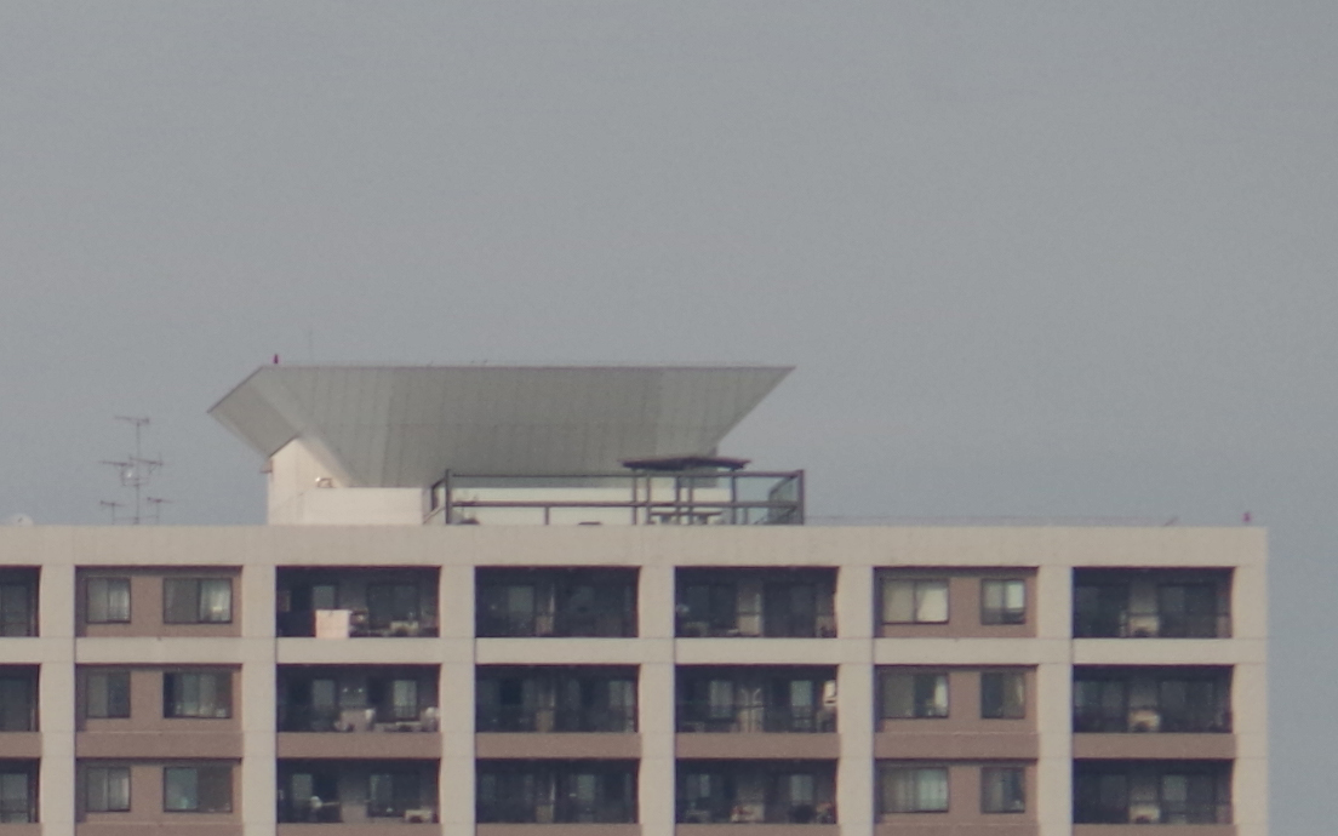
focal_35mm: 781
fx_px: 28479
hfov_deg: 2.7
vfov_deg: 1.7
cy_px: 1633
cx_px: -1231
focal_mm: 115
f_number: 8
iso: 500
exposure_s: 1/1600
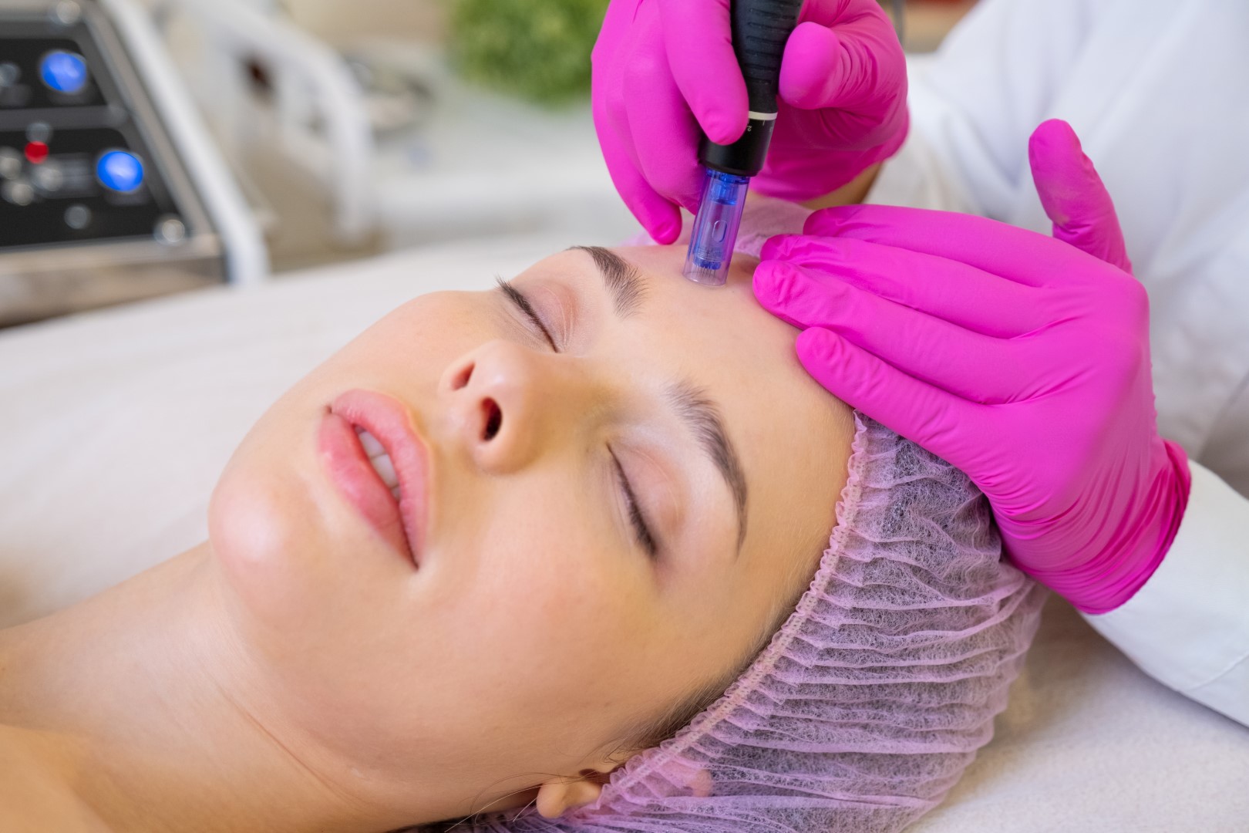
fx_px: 2012
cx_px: 624
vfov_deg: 23.4
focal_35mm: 58
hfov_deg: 34.5
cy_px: 416
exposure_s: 1/160
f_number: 2.8
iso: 800
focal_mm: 38.8
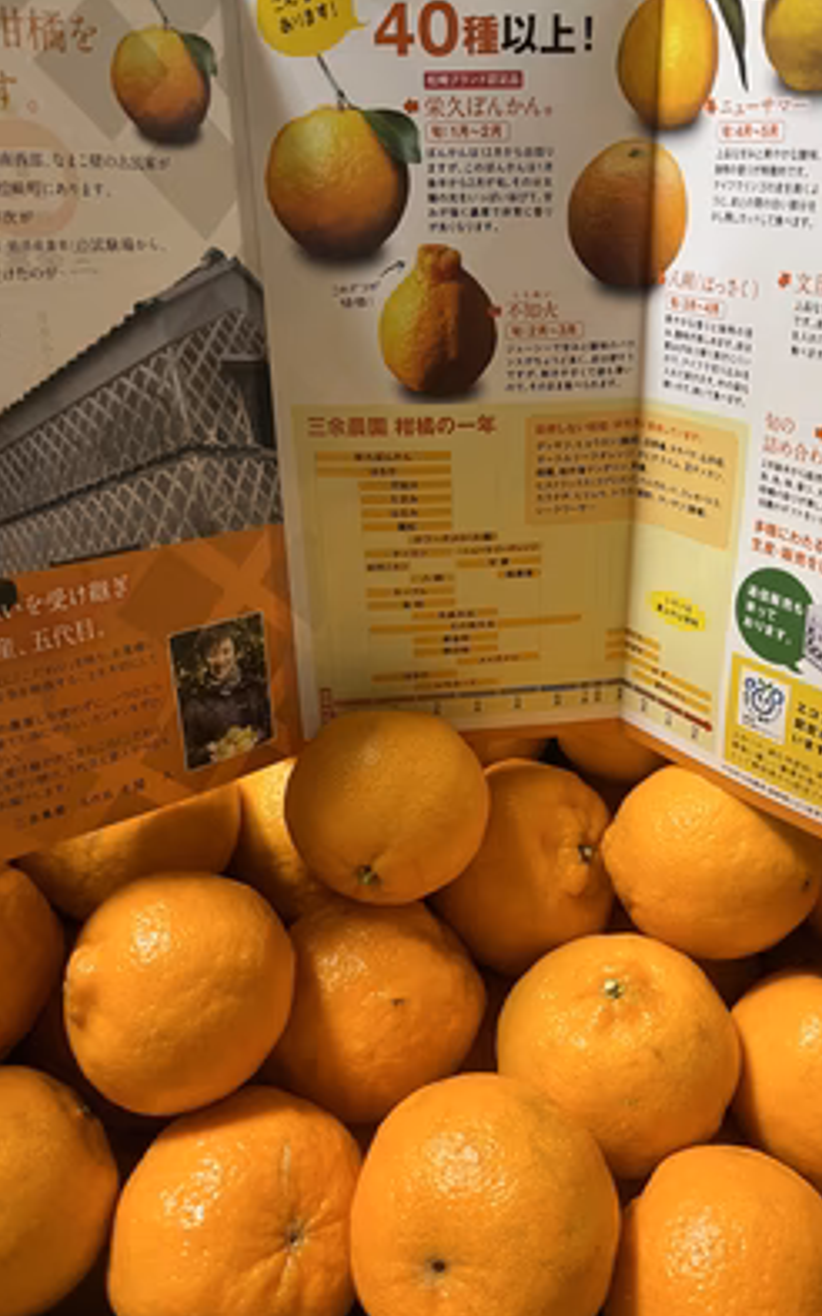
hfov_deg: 44.3
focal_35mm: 28
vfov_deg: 66.5
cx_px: 498
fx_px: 1004
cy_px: 658
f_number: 1.6
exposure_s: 1/50
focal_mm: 5.1
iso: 200
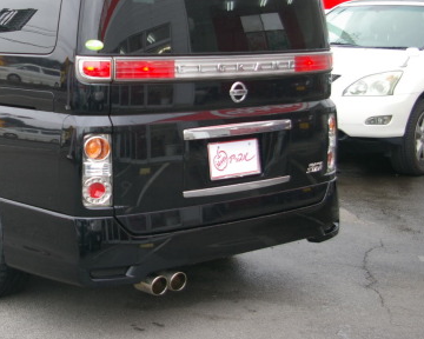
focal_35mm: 70
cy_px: 89
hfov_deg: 26.5
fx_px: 878
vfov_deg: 21.7
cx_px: 71
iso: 200
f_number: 4
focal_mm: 28
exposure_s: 1/60
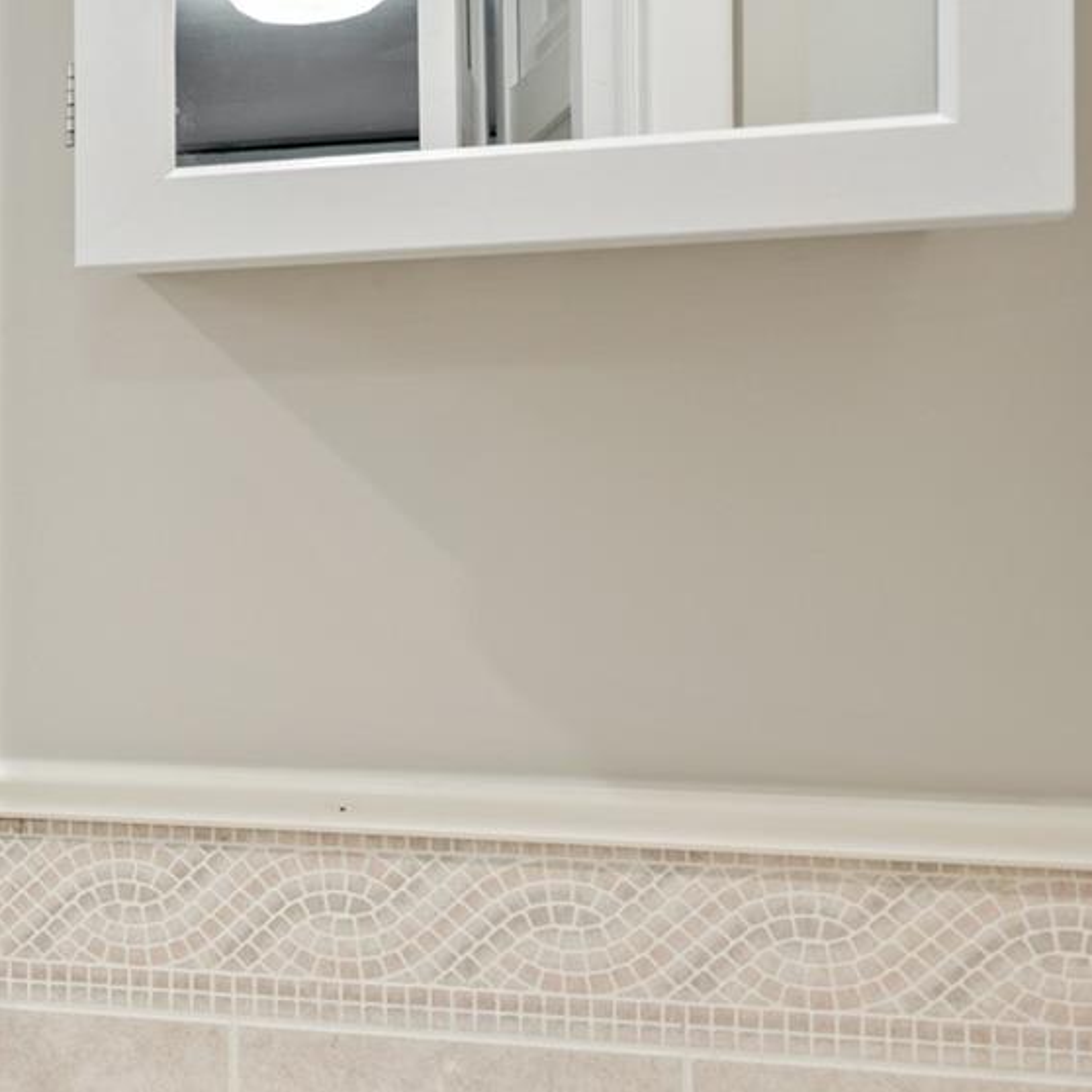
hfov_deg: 26.5
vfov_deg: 32.1
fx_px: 1892
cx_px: -380
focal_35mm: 53
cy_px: 645
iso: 400
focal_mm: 17
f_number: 5.6
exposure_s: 1/10
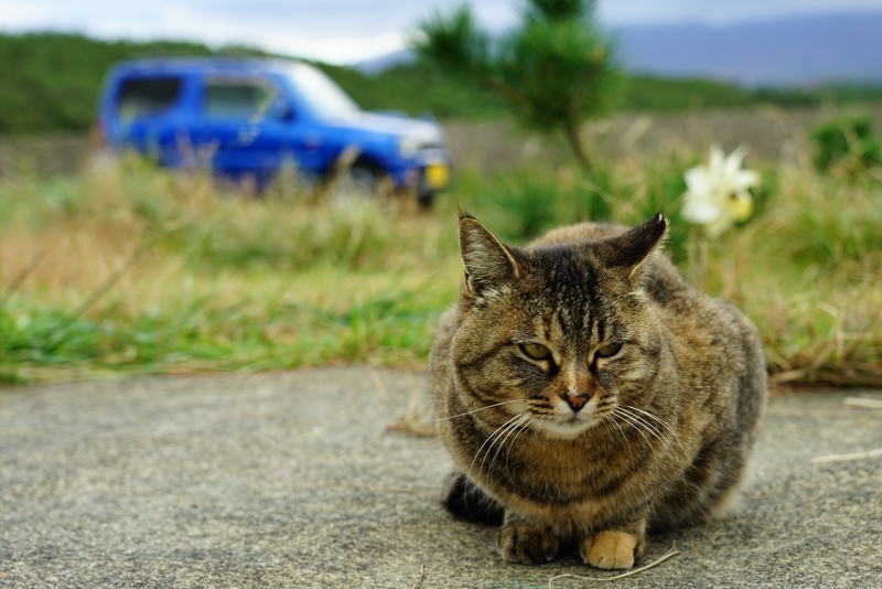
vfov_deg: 29.3
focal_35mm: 46
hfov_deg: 42.7
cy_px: 294
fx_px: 1127
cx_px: 441
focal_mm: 46
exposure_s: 1/80
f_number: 5
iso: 100
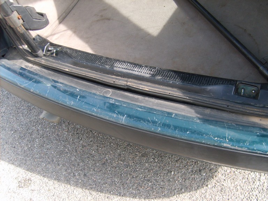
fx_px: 271
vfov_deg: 40.7
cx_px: 134
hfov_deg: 52.6
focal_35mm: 35
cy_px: 100
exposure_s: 1/125
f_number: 2.8
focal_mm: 5.8
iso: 50
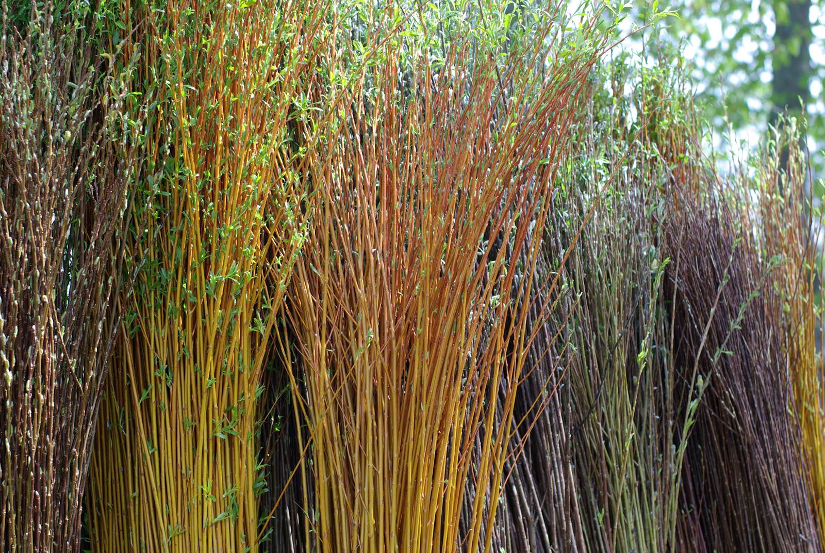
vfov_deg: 18.2
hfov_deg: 27.0
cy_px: 276
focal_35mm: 75
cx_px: 412
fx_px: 1721
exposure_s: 1/180
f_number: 3.5
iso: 100
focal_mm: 50
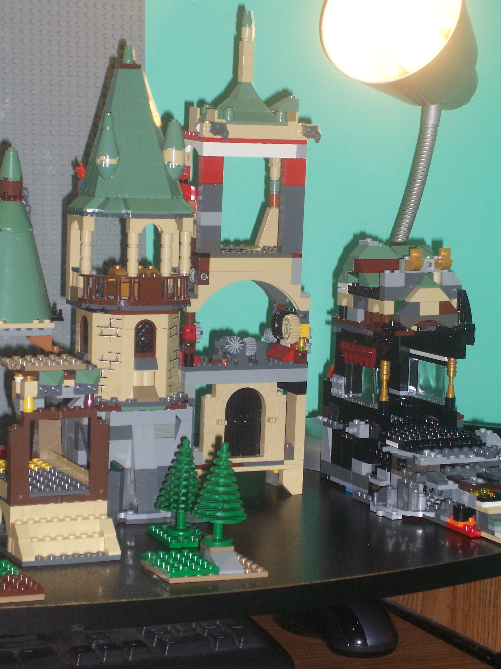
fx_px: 1968
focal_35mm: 102
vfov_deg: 19.3
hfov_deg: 14.5
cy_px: 334
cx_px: 250
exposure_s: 1/90
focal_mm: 16.8
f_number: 4.6
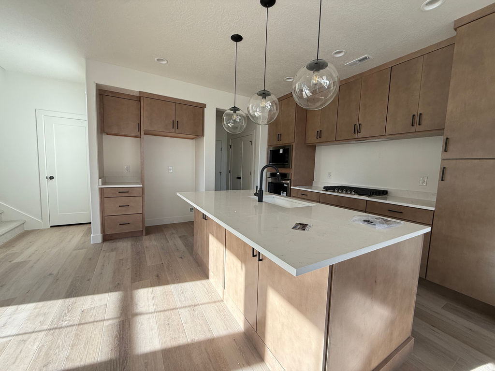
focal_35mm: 14
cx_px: 248
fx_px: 200
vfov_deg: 85.7
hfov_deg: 102.1
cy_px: 186
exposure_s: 1/137
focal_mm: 2.22
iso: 64
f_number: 2.2
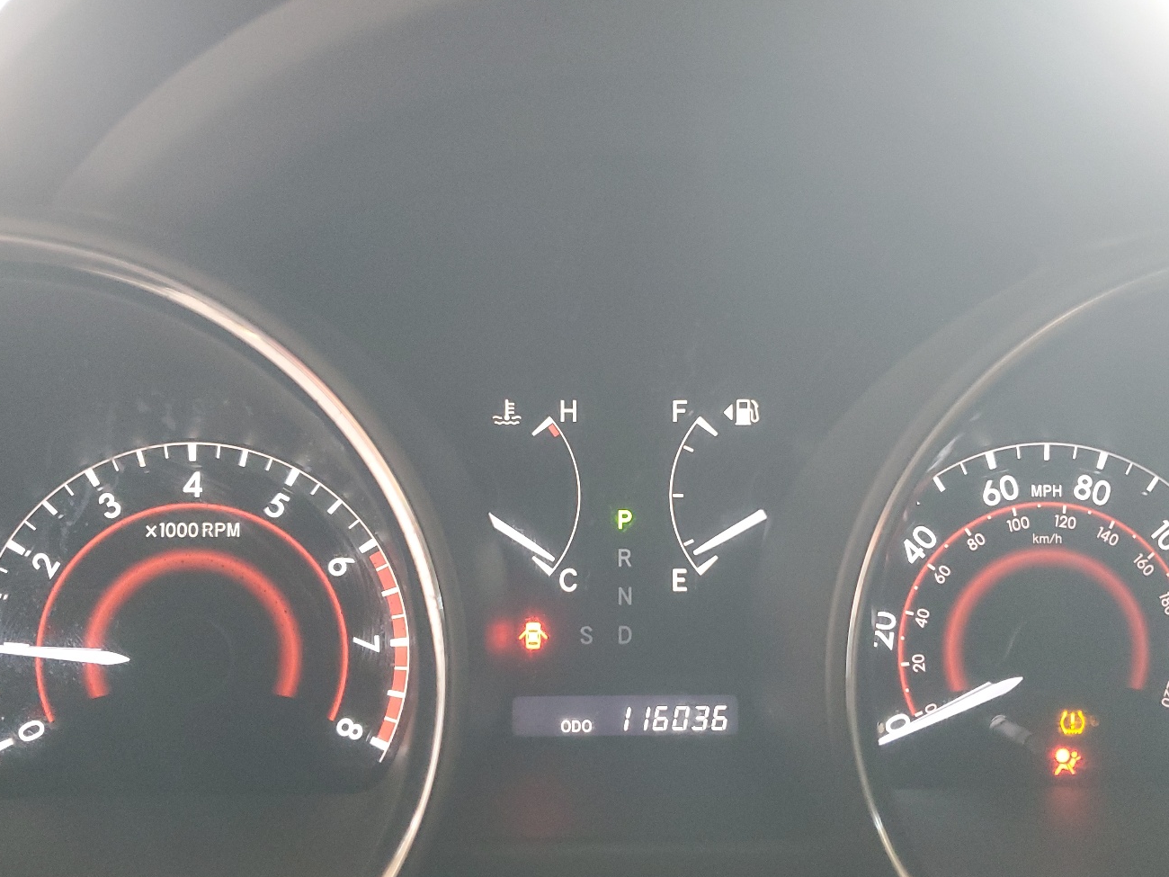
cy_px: 513
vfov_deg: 44.0
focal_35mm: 32
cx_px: 627
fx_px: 1081
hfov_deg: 56.8
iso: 296
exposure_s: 1/25
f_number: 1.5
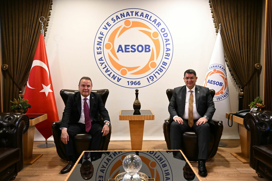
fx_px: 223
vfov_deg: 44.3
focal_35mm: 30
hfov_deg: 62.8
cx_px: 136
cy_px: 90
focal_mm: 29.5
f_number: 3.2
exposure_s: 1/320
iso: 8000
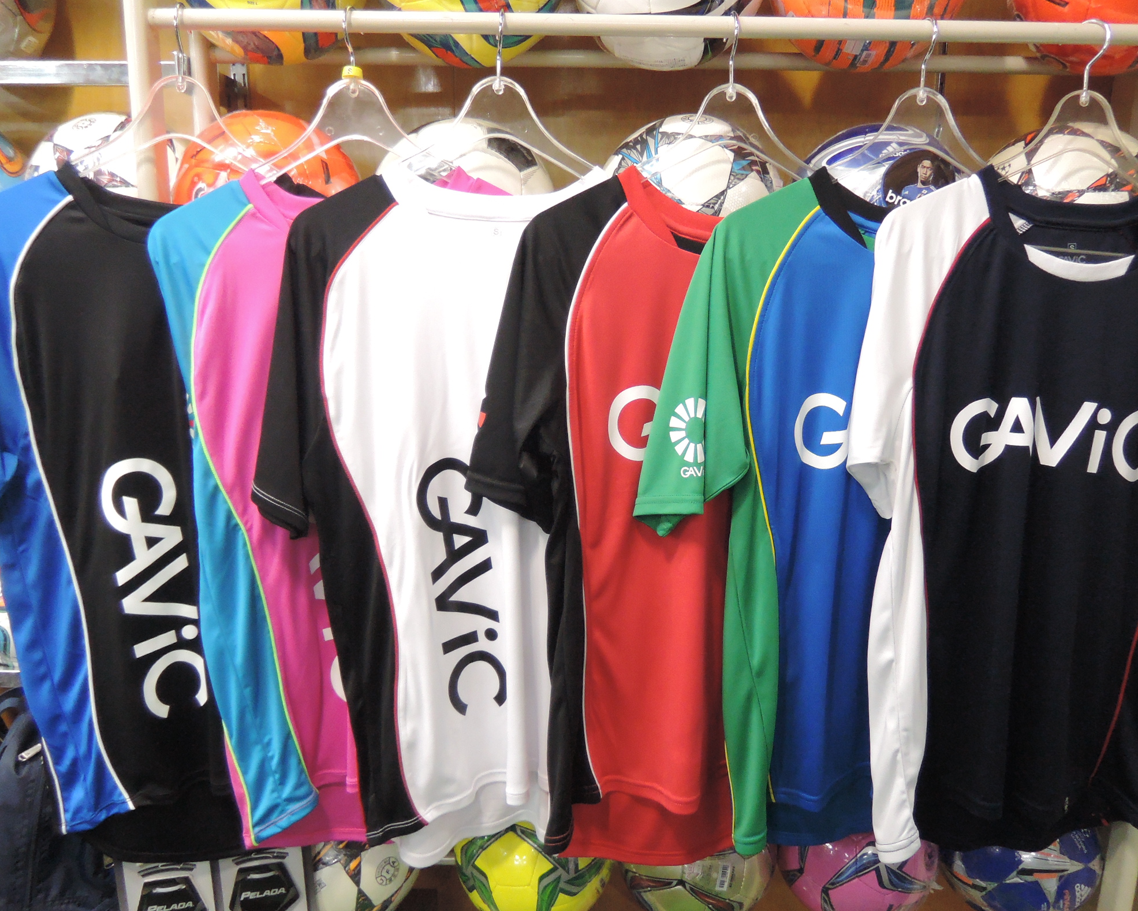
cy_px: 461
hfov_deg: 64.1
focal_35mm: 27
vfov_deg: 53.2
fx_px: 909
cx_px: 569
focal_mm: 5.1
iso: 1100
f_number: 1.8
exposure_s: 1/25
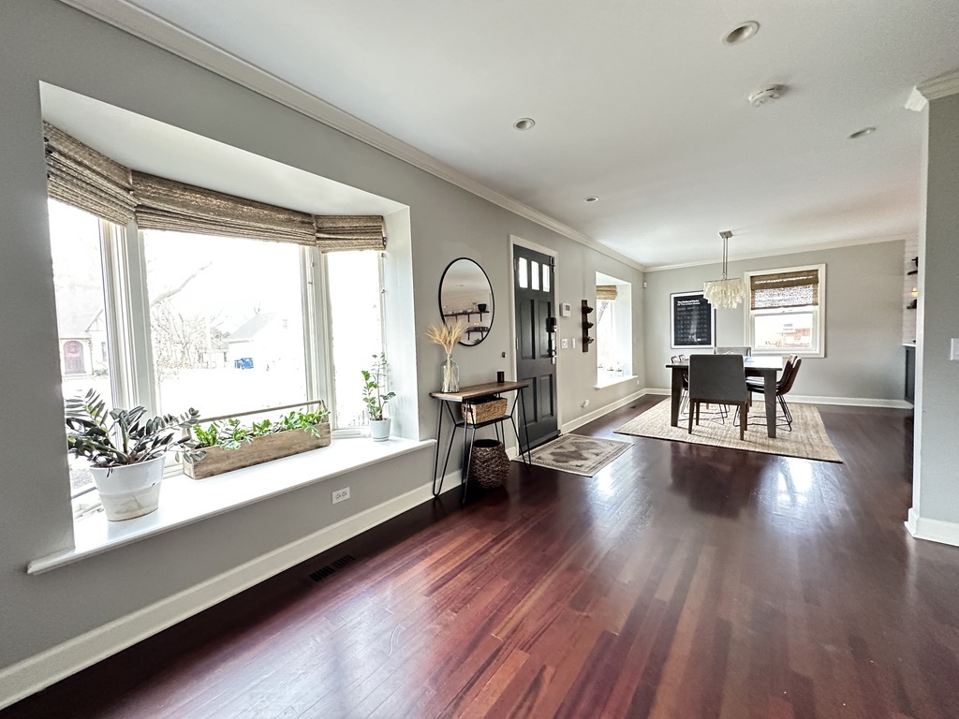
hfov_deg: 102.1
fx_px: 388
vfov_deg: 85.7
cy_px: 360
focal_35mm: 14
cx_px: 480
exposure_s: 1/60
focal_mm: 2.22
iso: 640
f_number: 2.2
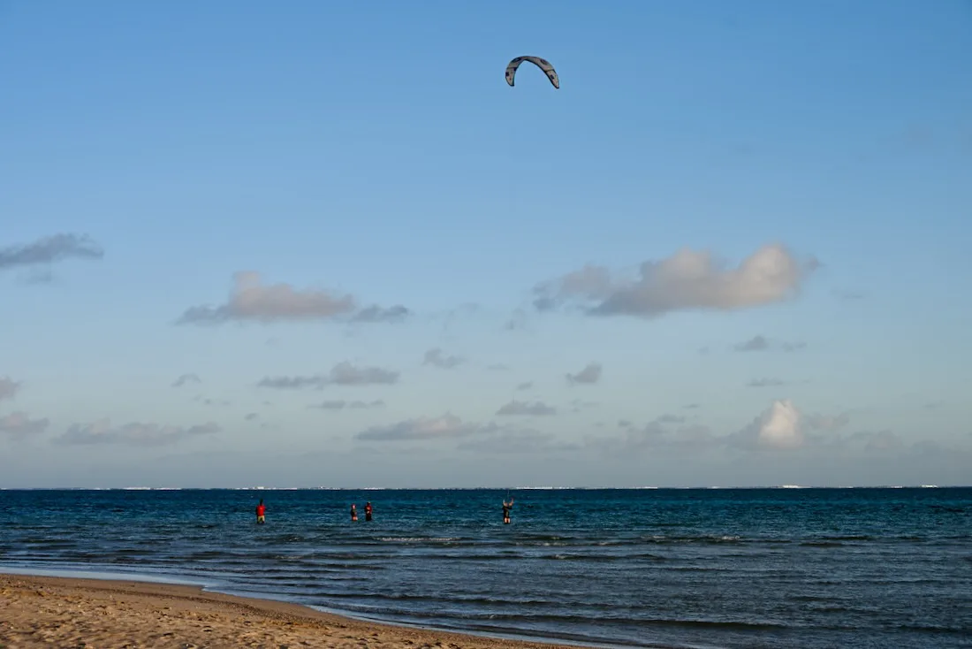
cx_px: 486
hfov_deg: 38.2
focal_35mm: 52
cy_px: 324
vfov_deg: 26.0
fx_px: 1404
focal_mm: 52
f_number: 6.3
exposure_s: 1/160
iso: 100
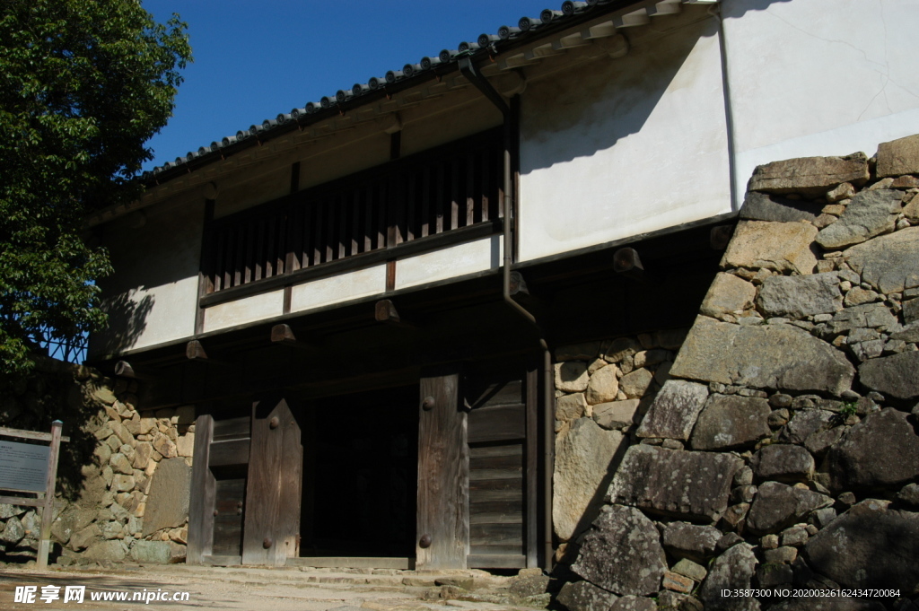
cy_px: 306
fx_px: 918
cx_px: 460
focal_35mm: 36
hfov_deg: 53.2
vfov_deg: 36.8
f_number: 10
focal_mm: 24
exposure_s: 1/350
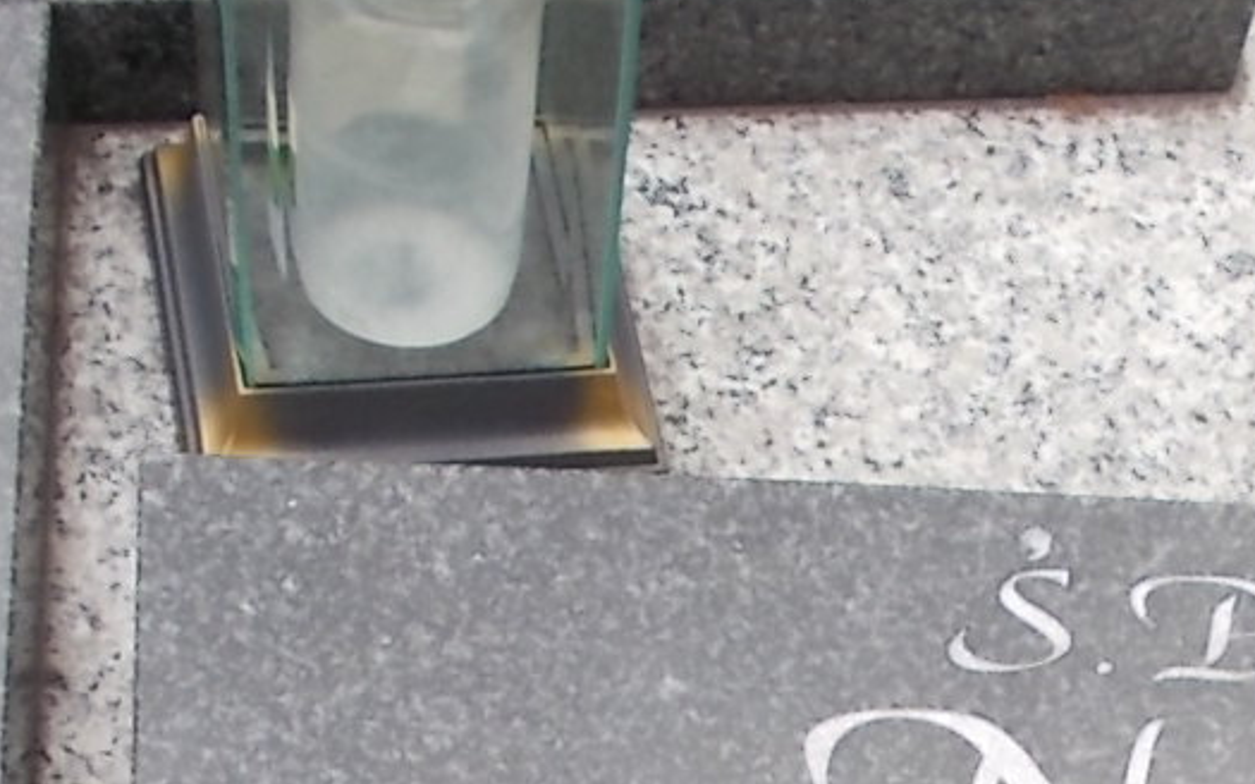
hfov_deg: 24.1
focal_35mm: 84
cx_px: 1061
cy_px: 1076
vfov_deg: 14.7
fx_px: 2873
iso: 80
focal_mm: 4.6
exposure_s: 1/160
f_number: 3.2
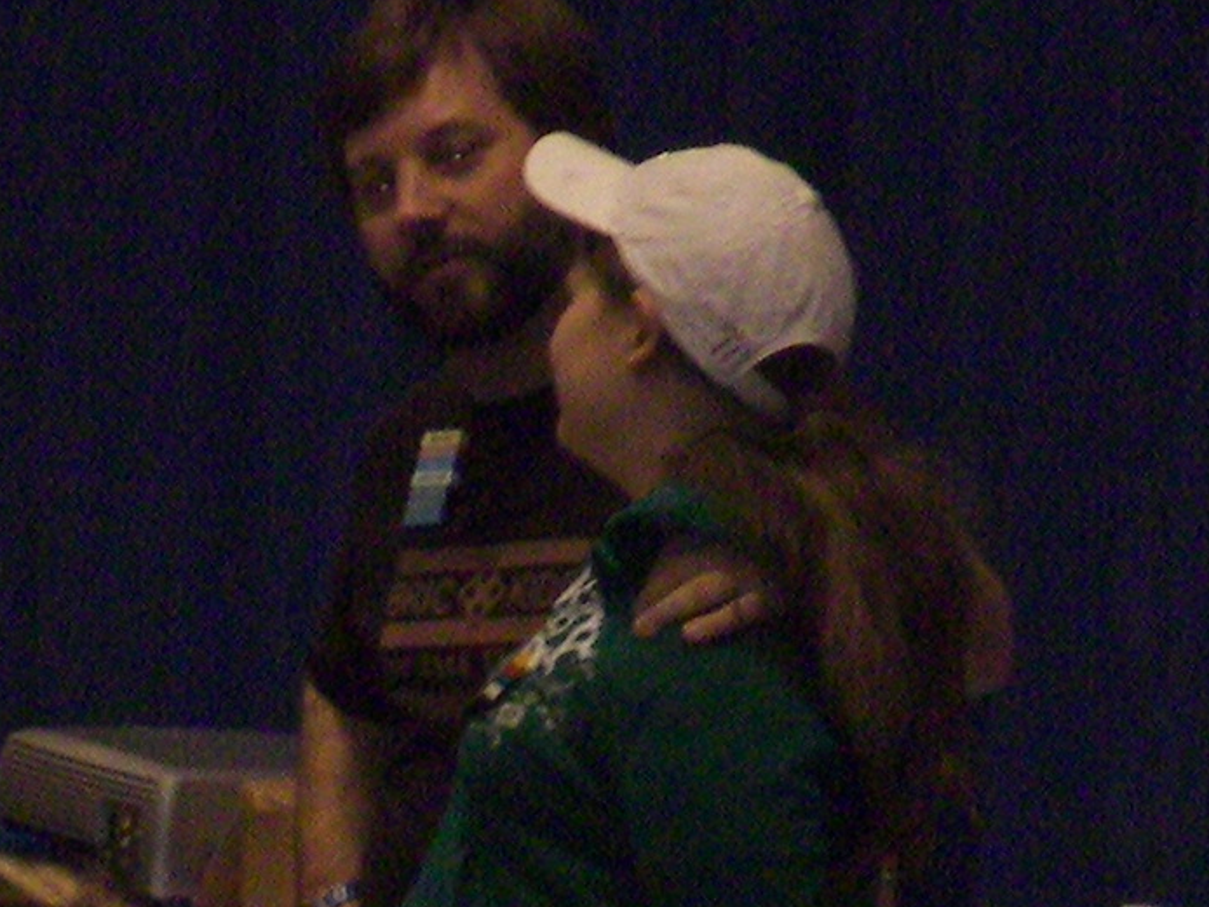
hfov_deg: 1.6
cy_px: 1024
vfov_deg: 1.2
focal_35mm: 1239
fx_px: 43288
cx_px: -87
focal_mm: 46.4
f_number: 3.6
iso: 250
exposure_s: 1/60
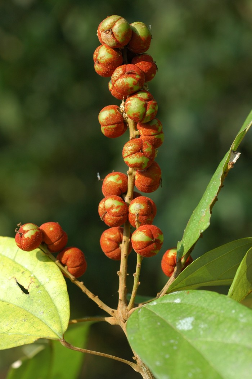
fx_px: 947
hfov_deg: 15.2
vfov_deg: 22.6
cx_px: 126
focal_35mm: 90
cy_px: 190
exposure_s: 1/200
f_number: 8
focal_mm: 60
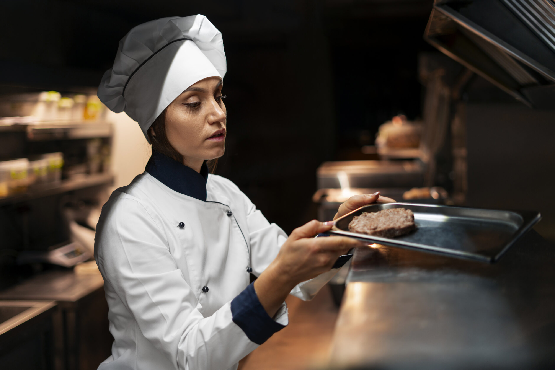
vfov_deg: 27.0
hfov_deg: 39.6
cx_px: 278
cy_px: 185
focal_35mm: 50
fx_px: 771
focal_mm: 50
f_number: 2
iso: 250
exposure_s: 1/160
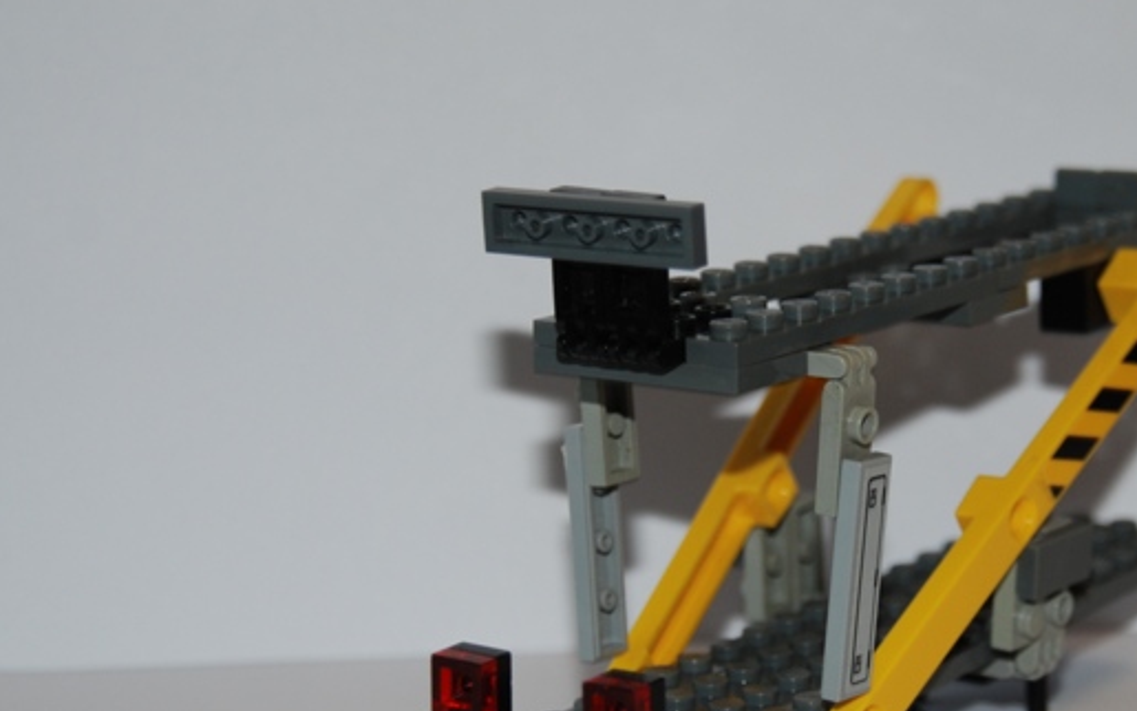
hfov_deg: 15.9
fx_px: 4053
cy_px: 444
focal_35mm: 131
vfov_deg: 10.0
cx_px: 804
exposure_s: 1/60
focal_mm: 55
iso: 200
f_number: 5.3
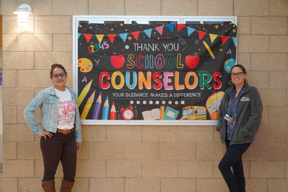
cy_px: 96
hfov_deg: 37.5
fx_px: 424
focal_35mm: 53
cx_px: 144
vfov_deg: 25.5
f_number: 5
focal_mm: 53
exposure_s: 1/160
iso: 2000
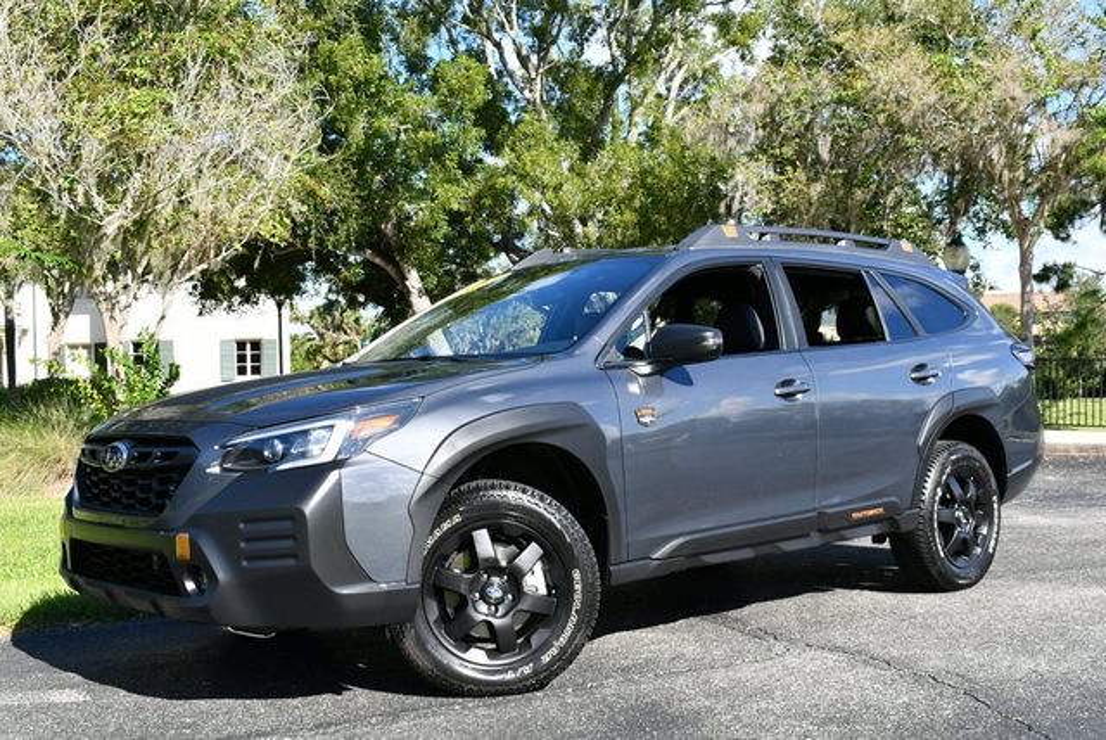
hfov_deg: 44.5
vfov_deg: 30.6
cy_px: 370
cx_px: 553
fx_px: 1353
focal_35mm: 44
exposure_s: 1/250
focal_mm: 22
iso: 180
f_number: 8
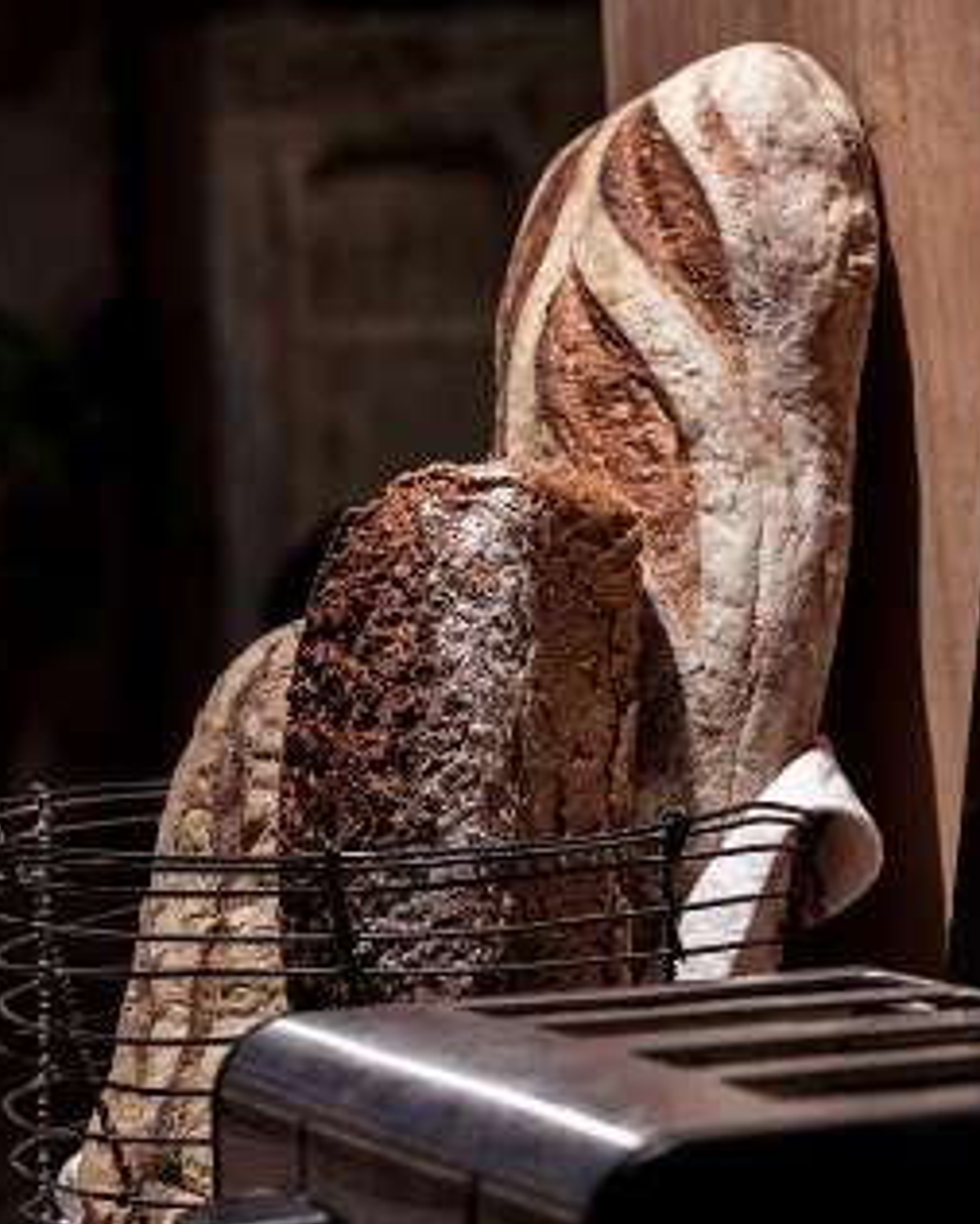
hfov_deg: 12.7
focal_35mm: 121
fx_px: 4385
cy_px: 608
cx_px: 597
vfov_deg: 15.9
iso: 100
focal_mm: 85
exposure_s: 1.3
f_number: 5.6
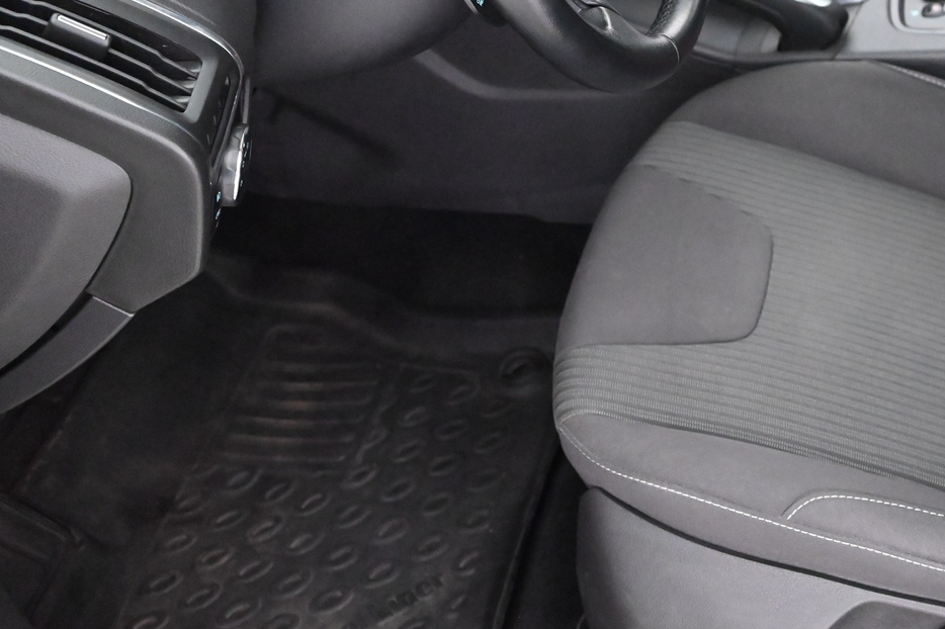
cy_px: 248
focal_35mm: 59
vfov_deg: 22.9
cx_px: 721
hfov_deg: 33.2
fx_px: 1548
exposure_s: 1/60
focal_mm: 34
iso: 12800
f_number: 5
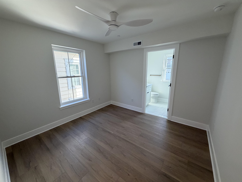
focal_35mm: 14
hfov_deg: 102.1
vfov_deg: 85.7
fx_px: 98
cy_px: 91
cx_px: 121
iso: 200
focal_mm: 2.22
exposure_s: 1/120
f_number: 2.2
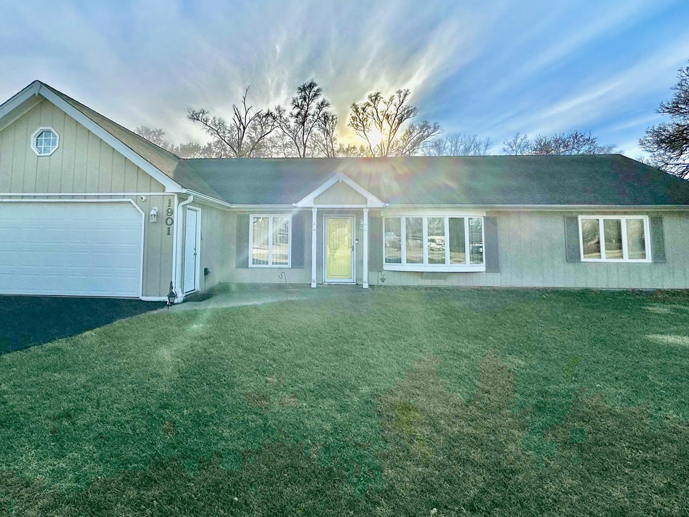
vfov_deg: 71.0
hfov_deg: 87.4
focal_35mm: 18
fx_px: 358
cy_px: 212
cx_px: 305
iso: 50
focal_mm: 2.22
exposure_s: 1/9091
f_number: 2.2
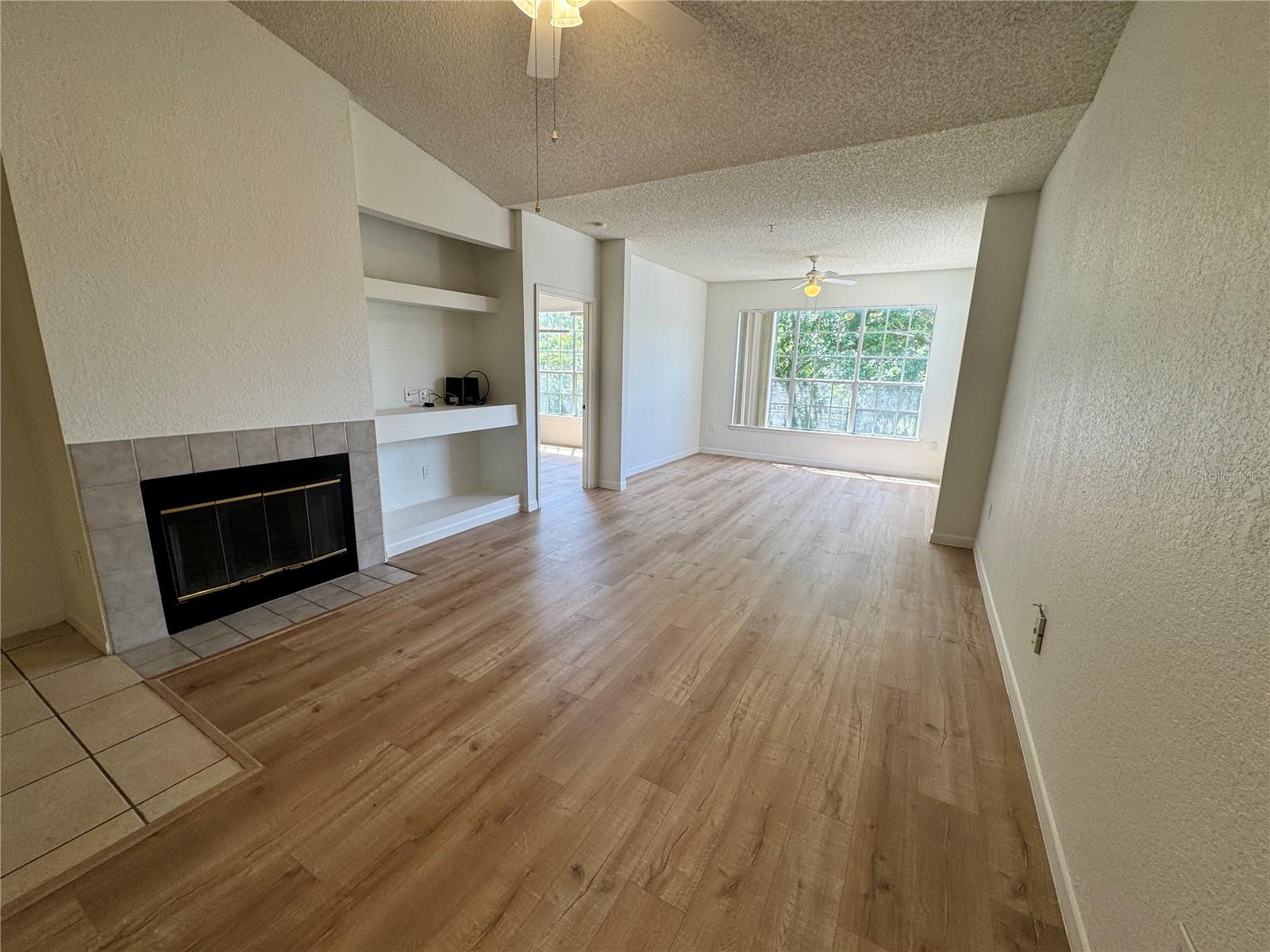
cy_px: 476
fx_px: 514
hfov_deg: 102.1
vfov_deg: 85.7
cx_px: 635
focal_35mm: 14
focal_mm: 2.22
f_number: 2.2
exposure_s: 1/120
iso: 50
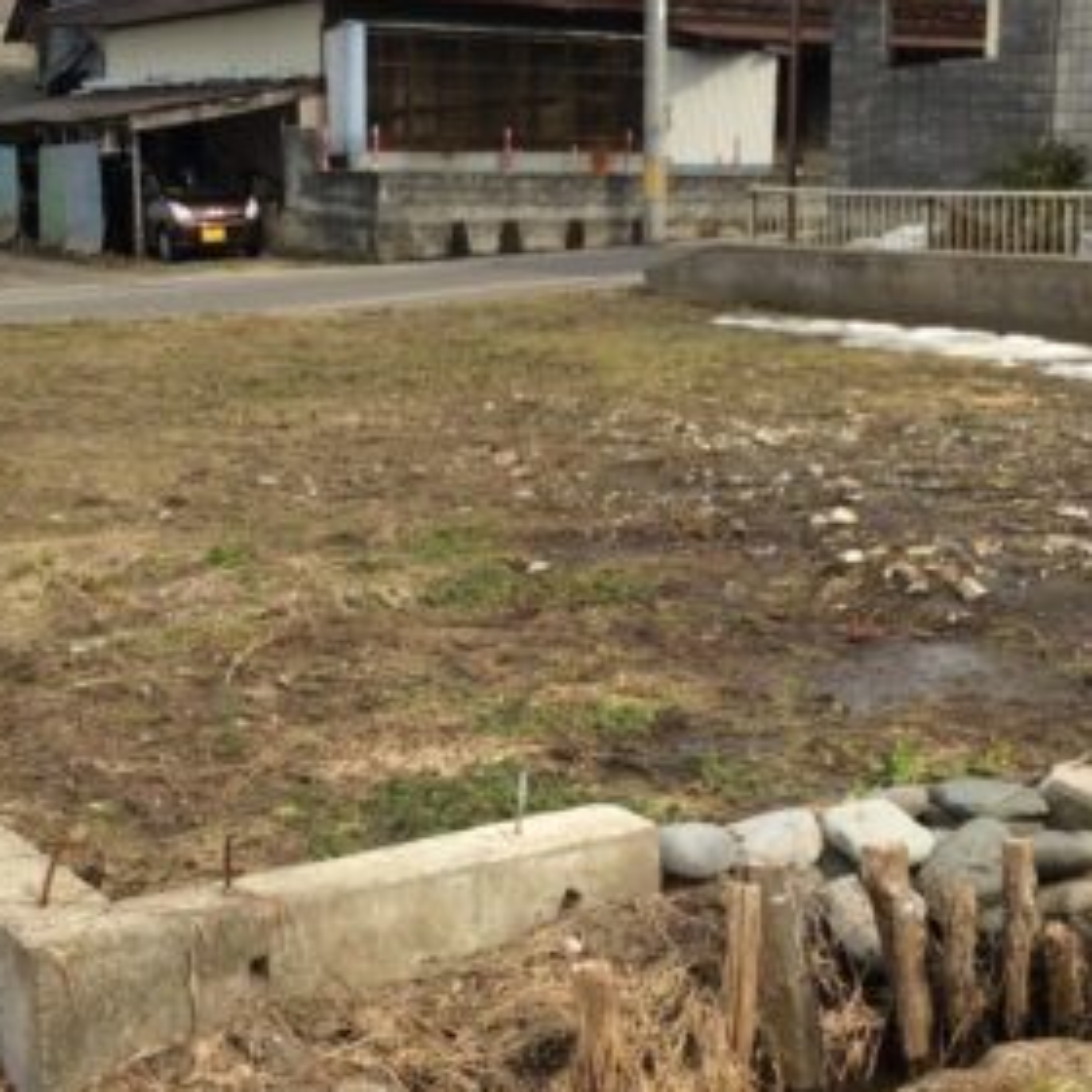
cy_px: 515
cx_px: 597
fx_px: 2141
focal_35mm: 60
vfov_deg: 28.6
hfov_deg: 28.6
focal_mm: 3.3
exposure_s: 1/937
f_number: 2.4
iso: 32
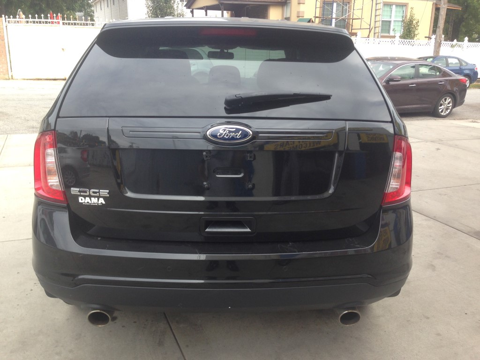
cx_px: 240
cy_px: 180
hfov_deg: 55.4
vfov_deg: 42.9
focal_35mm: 33
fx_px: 458
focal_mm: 4.12
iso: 50
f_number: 2.4
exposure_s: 1/272
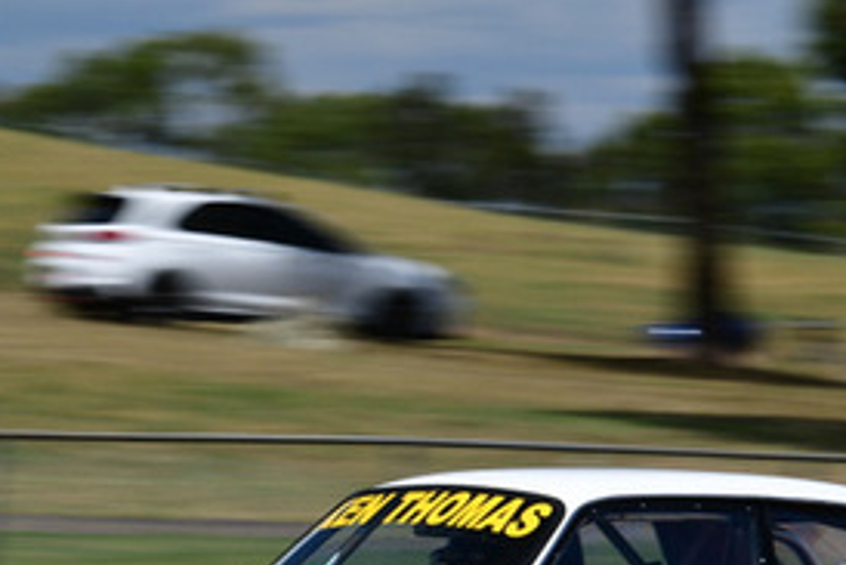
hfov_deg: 3.9
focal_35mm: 534
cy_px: 417
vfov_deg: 2.6
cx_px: 454
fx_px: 12555
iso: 160
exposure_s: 1/200
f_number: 14
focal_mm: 122
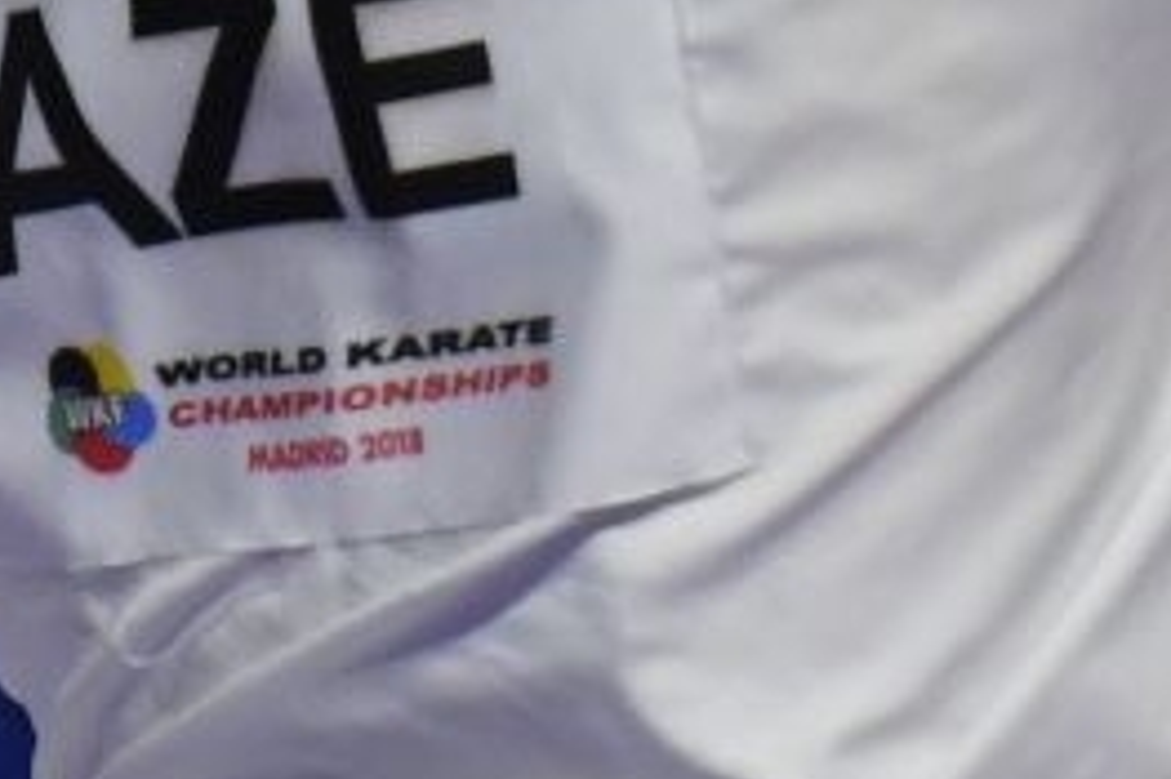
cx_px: 191
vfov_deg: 0.5
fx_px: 93358
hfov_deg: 0.7
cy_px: 343
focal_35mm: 2872
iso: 1250
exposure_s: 1/800
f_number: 4
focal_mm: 280
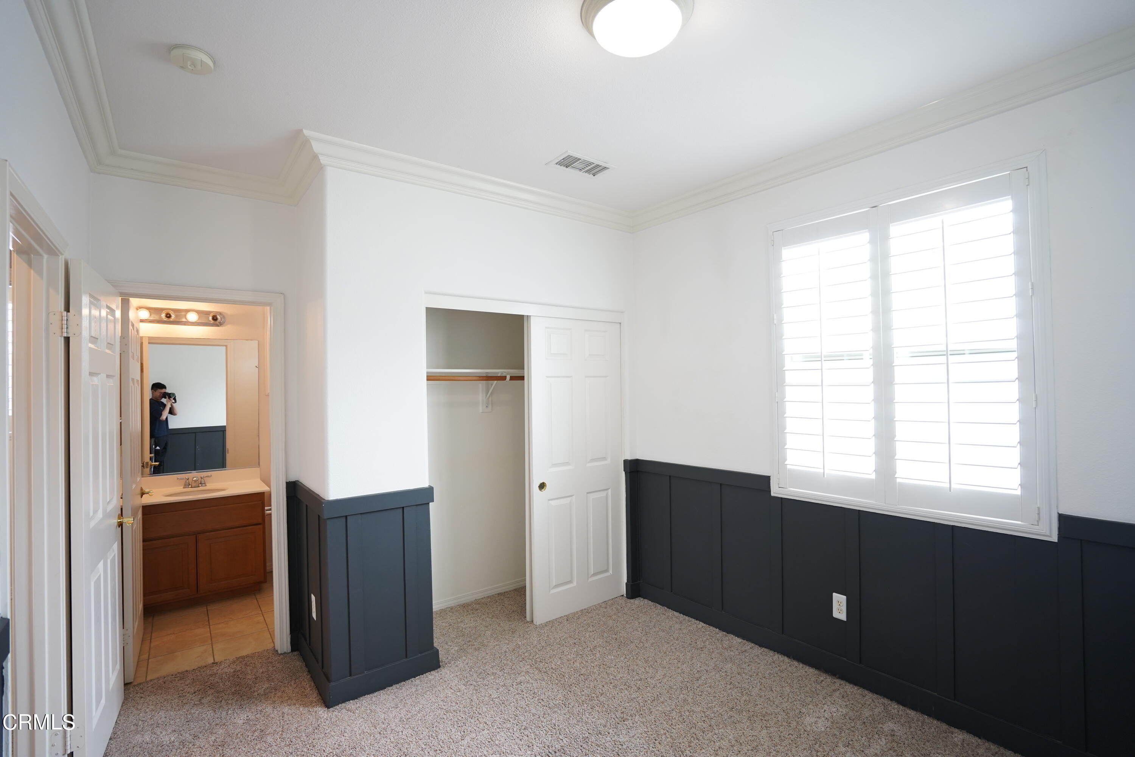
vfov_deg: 73.7
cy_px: 378
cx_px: 568
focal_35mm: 16
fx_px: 504
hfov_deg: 96.7
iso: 500
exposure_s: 1/30
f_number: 4
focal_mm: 16
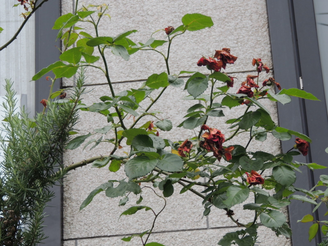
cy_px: 123
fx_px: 1611
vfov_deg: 8.7
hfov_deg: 11.6
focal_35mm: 170
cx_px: 164
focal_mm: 30.3
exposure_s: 1/320
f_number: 4.5
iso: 100
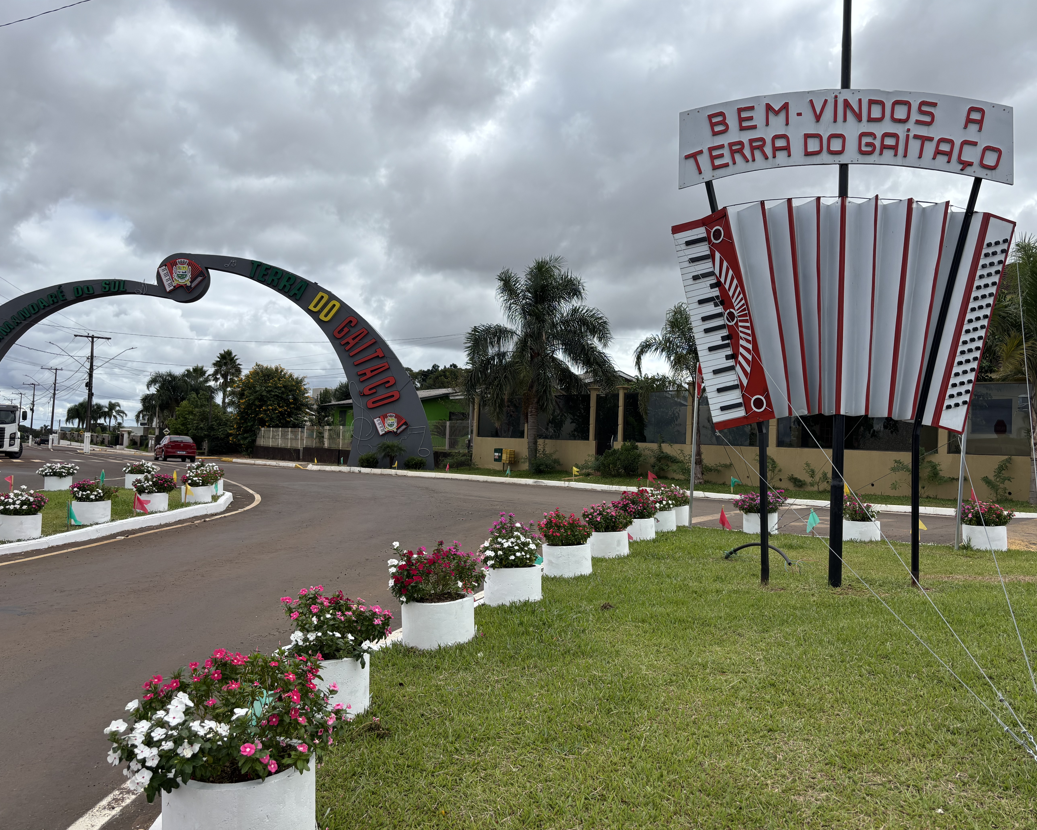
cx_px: 554
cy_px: 405
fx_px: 859
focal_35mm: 28
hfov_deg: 62.1
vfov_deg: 51.5
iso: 50
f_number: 1.6
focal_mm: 5.96
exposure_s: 1/3788
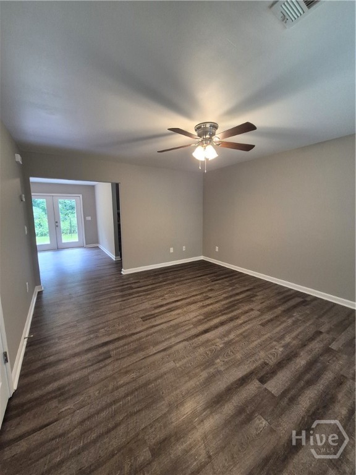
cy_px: 238
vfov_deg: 106.2
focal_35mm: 13
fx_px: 178
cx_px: 178
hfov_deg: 89.9
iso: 400
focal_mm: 1.74
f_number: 2.2
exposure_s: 1/60
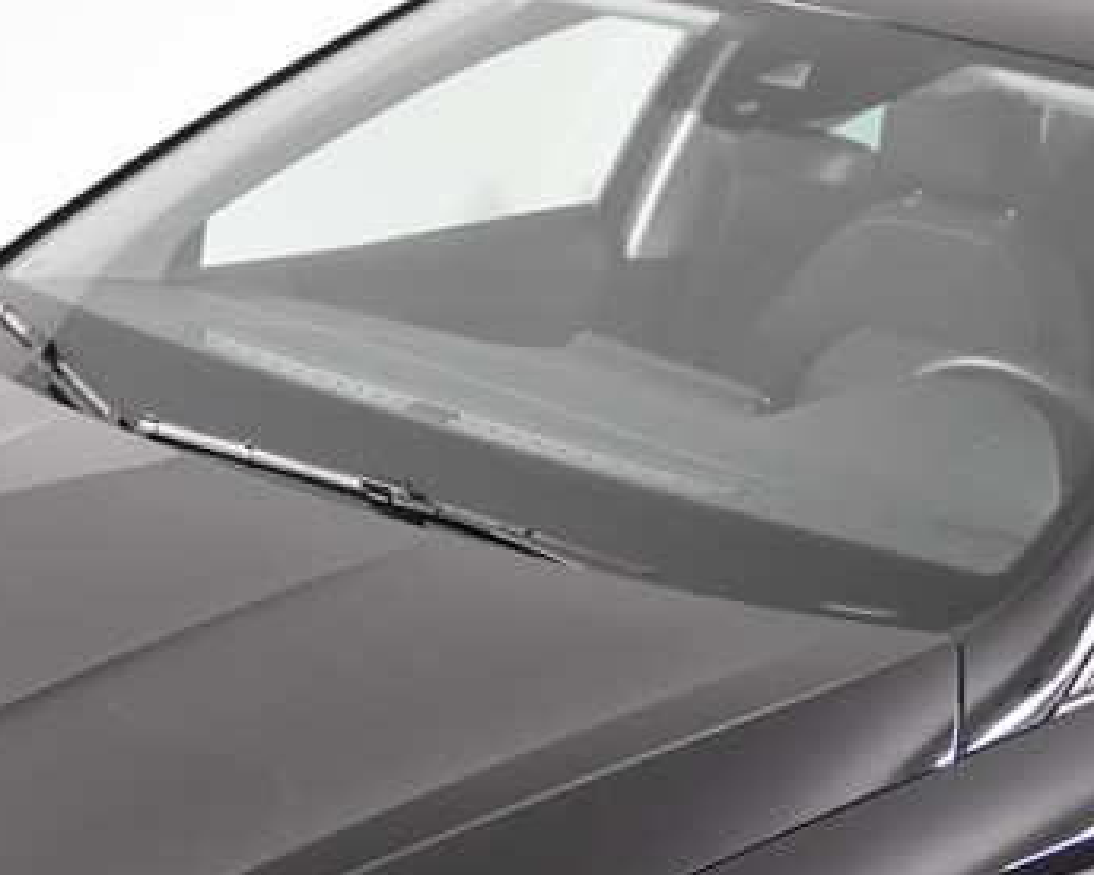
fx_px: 3528
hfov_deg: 17.6
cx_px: 642
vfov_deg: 13.9
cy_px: 873
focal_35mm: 109
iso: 2200
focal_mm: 26
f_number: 3.2
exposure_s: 1/40
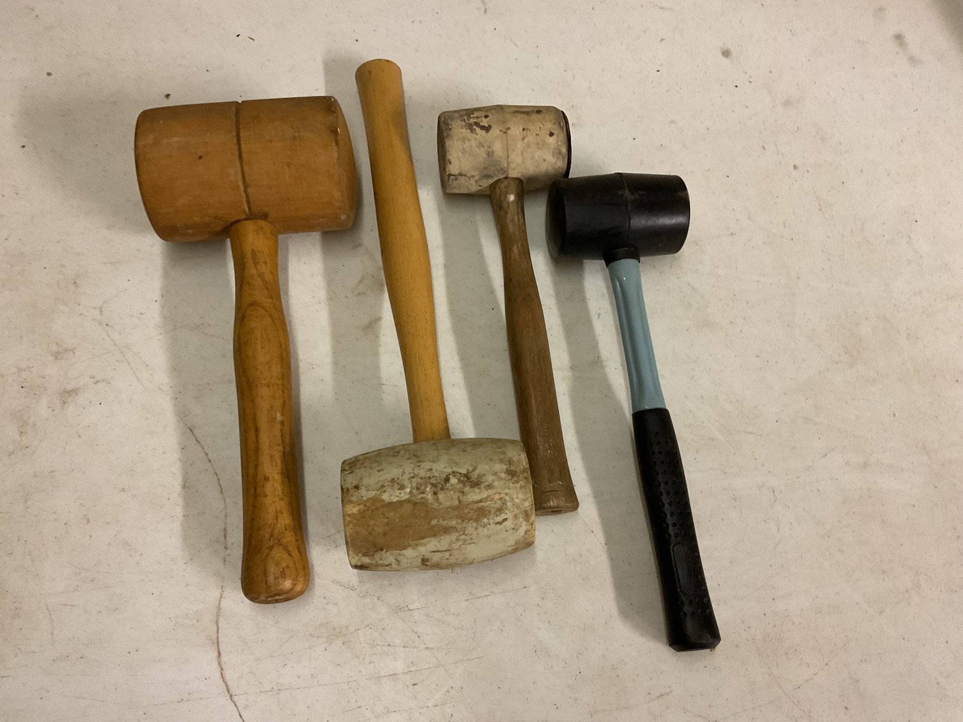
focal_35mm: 29
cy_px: 361
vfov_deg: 48.2
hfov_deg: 61.7
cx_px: 482
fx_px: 807
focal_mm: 3
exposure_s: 1/60
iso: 250
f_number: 1.8
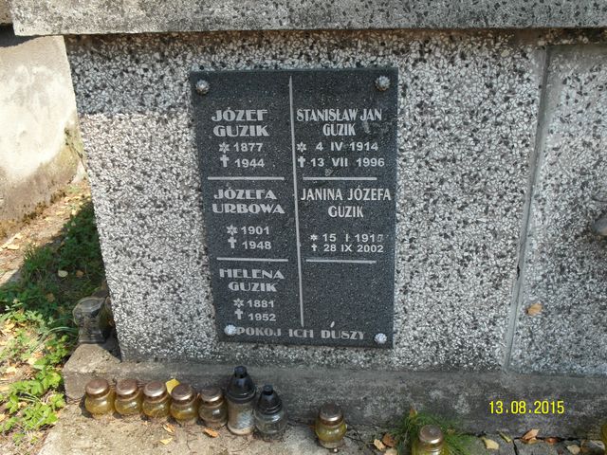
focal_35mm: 36
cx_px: 304
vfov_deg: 39.7
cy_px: 228
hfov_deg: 51.4
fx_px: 631
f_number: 4.2
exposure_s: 1/180
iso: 80
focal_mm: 7.8
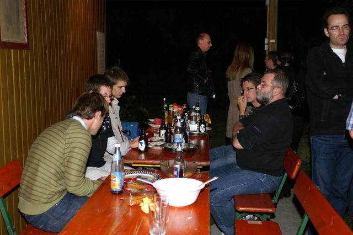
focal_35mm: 45
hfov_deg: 43.6
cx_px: 176
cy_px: 118
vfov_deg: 29.8
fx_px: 441
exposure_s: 1/60
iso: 400
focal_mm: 30
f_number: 2.8
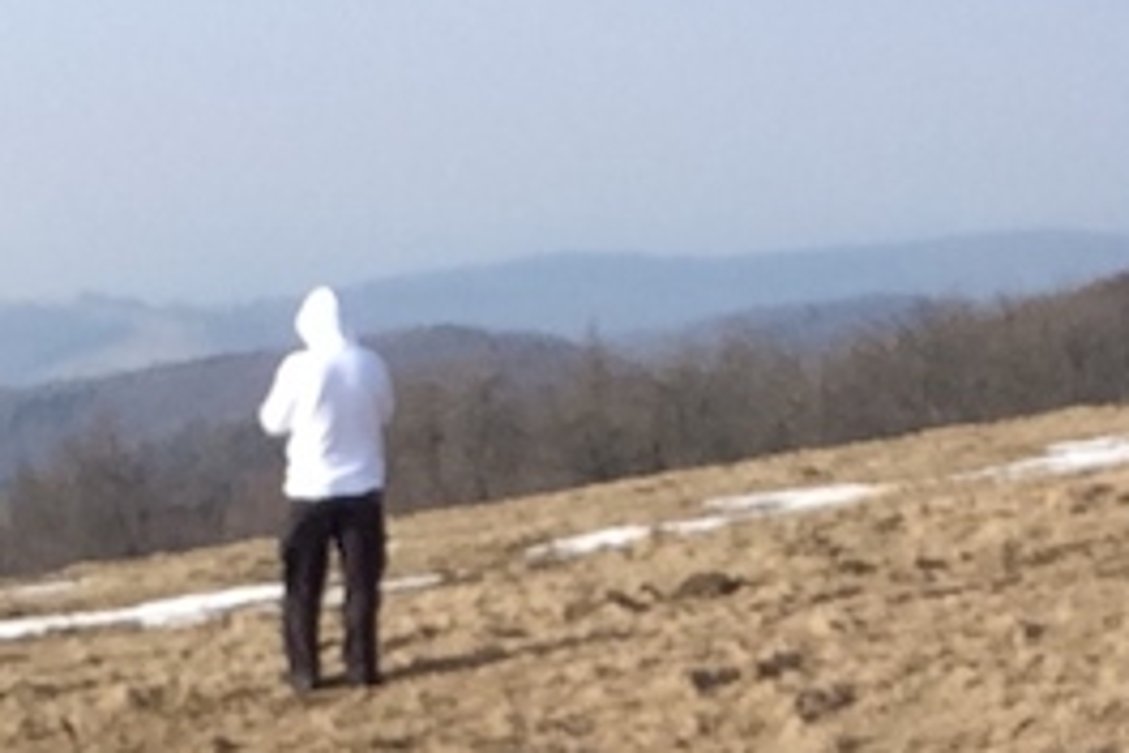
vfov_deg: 12.6
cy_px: 1057
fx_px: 3261
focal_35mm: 104
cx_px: 817
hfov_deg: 19.5
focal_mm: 2.15
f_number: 2.4
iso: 50
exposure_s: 1/1178
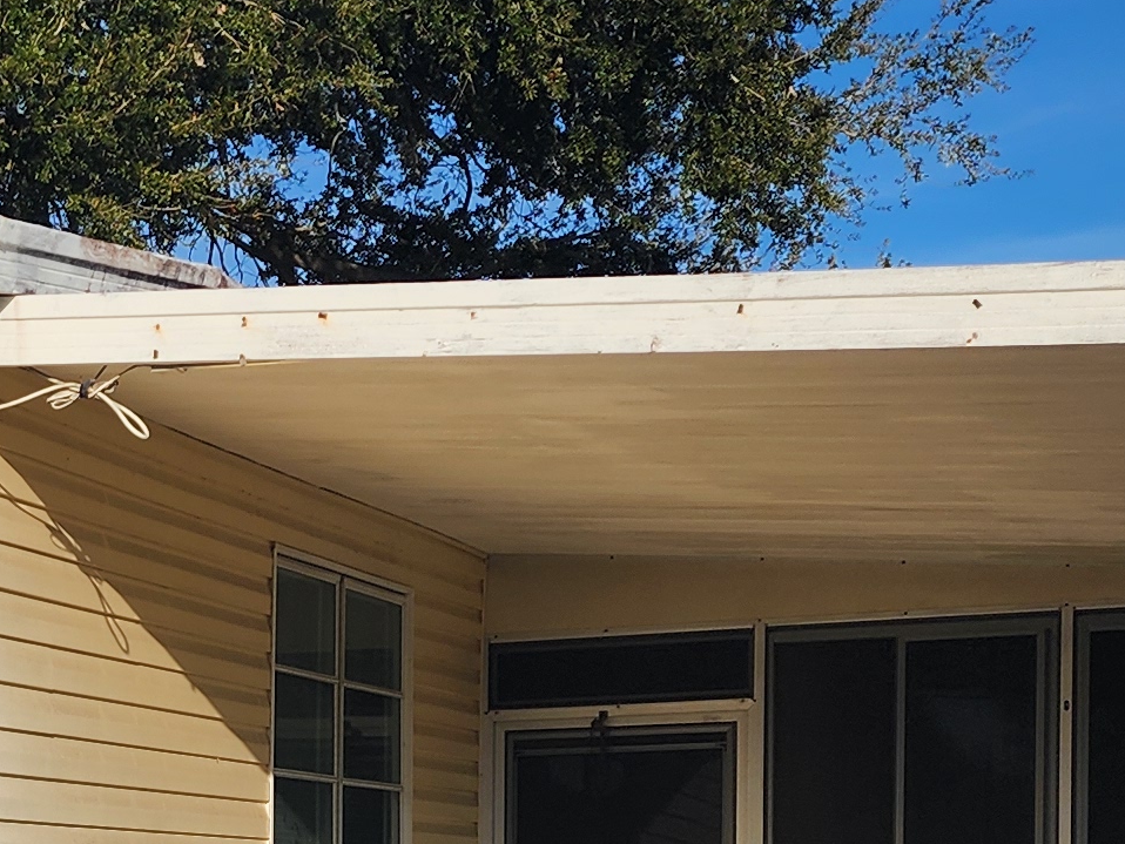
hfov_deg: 18.6
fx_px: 3121
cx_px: -454
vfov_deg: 14.8
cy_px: 1086
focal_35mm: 96
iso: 12
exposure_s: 1/1894
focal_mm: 6.4
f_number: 1.8
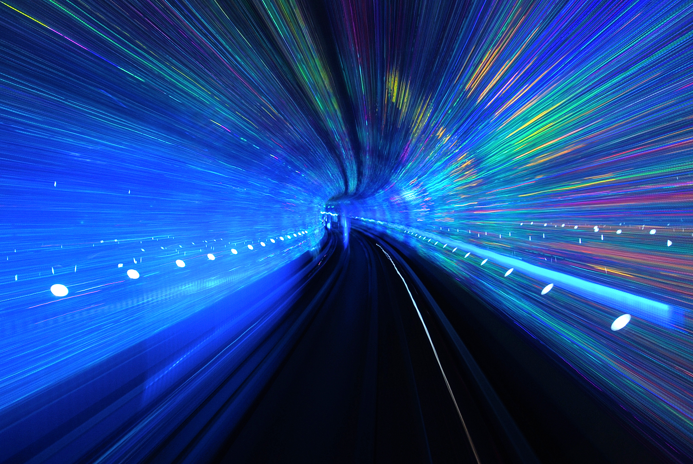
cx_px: 386
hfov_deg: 75.8
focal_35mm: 23
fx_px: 443
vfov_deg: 55.2
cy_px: 217
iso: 100
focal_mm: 10
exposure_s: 25
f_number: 8
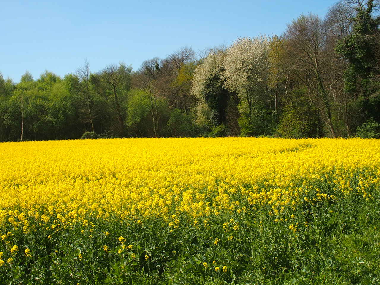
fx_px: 549
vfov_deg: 29.1
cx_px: 190
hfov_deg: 38.2
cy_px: 142
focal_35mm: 50
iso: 100
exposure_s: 1/640
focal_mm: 10.8
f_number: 5
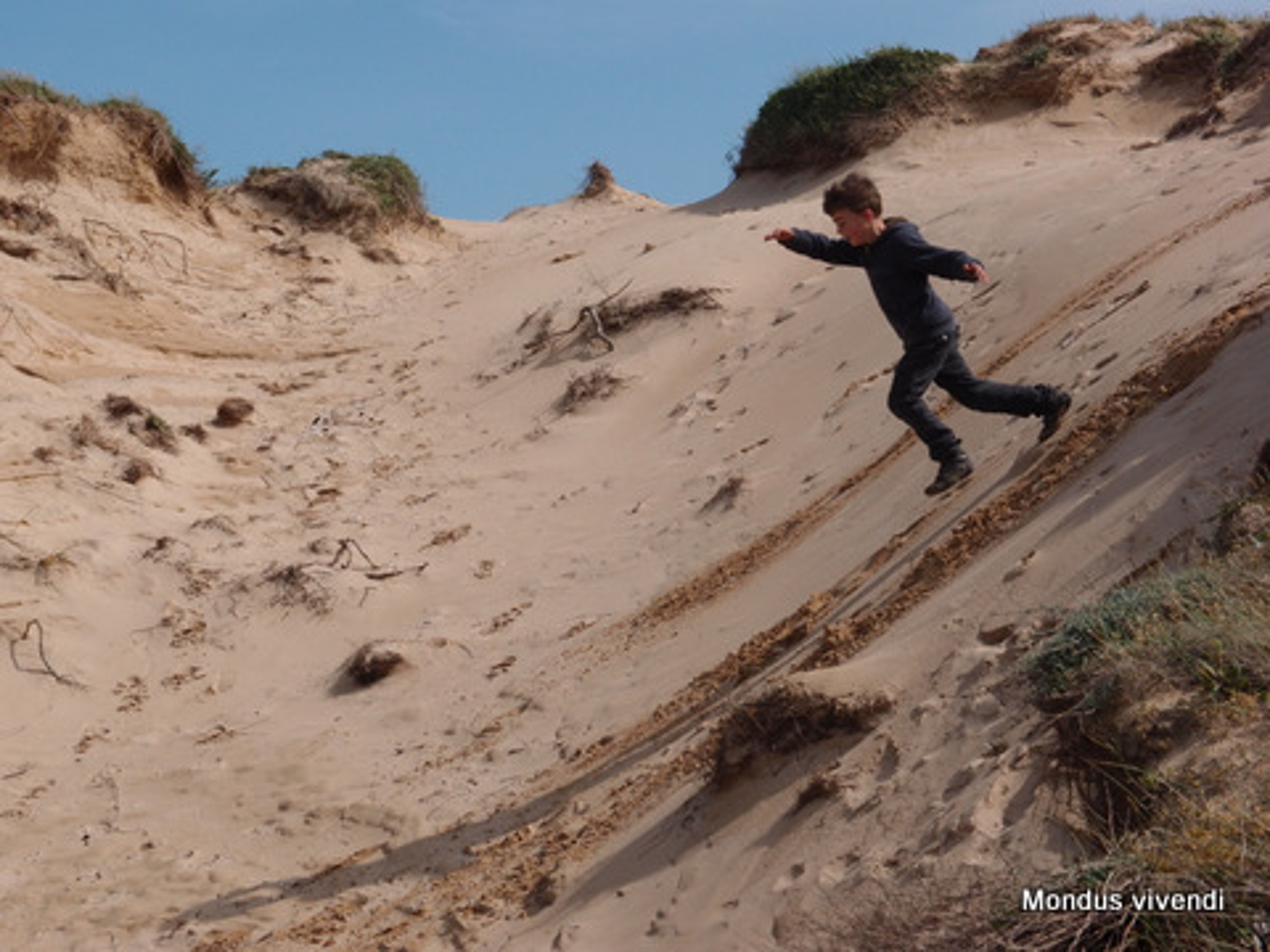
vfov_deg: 17.6
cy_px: 476
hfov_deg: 23.3
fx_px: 3082
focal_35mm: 84
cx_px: 635
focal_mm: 18.15
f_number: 5.6
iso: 100
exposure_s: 1/800
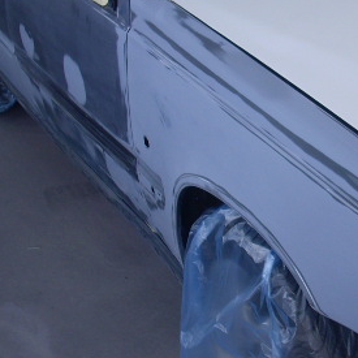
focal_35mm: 76
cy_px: 131
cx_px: 312
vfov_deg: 22.7
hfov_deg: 22.3
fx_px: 889
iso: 64
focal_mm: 6.2
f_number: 2.8
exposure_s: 1/32.7
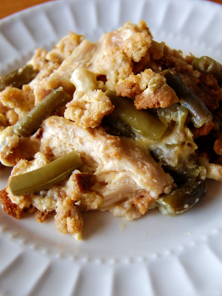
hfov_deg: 25.7
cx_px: 119
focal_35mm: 57
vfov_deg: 33.8
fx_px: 487
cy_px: 149
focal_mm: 26
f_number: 4.2
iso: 800
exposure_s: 1/60
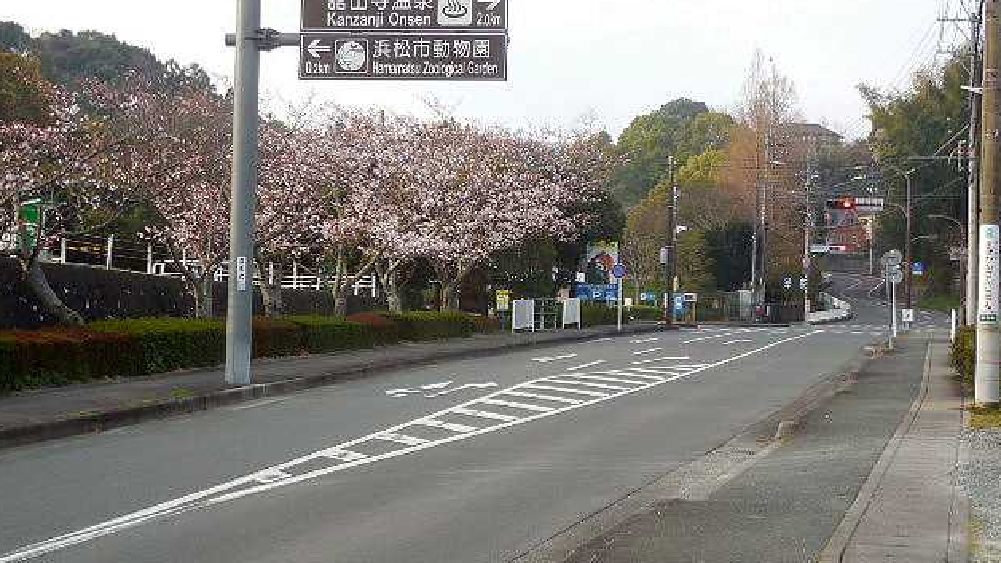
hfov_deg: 34.9
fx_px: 1592
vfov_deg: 20.0
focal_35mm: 60
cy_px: 257
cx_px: 500
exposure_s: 1/100
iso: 125
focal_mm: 9.8
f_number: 4.2
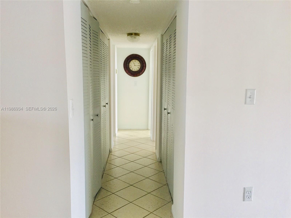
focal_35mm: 29
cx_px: 146
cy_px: 109
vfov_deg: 48.2
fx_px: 244
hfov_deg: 61.7
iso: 50
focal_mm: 4.15
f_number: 2.2
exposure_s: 1/30
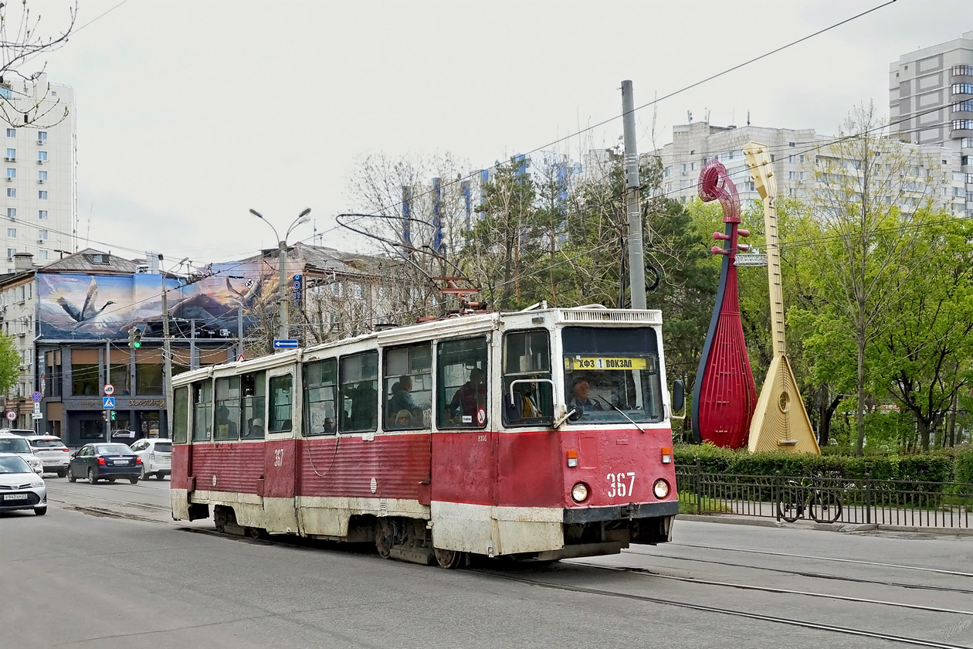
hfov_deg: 49.6
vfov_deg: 34.2
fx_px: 1054
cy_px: 324
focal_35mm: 39
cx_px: 486
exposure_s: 1/800
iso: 400
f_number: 7.1
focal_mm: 26
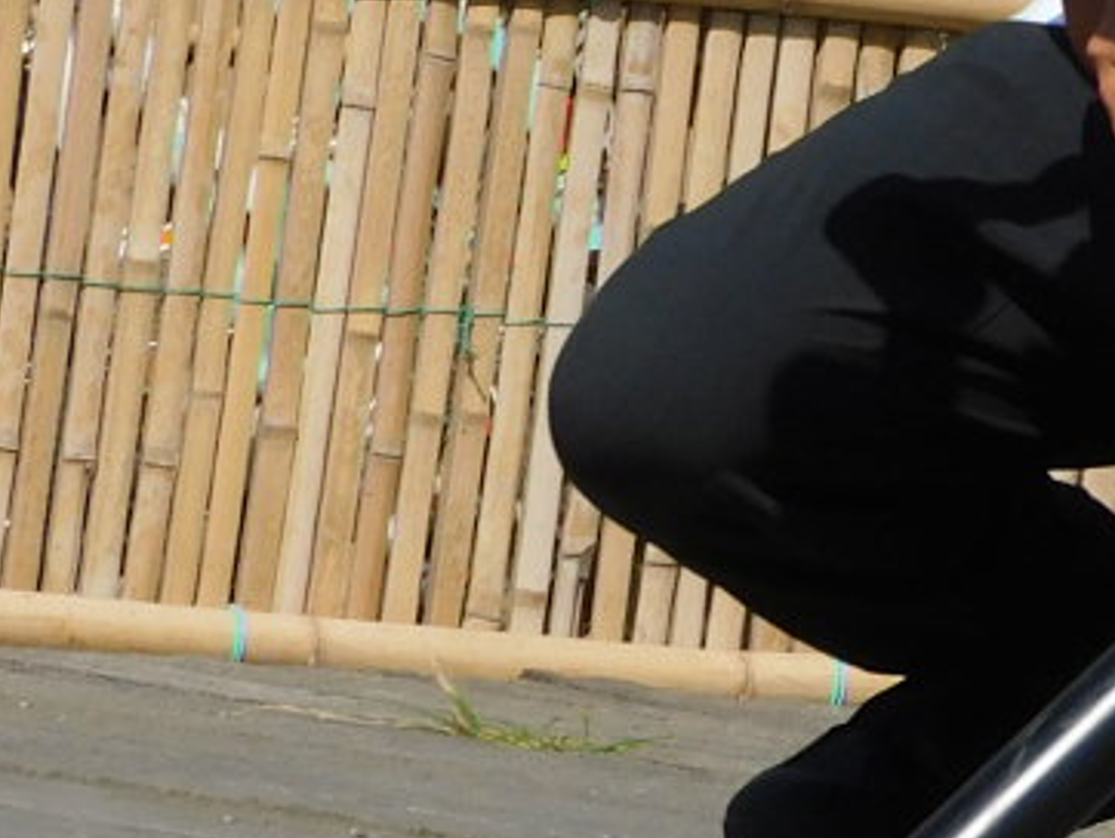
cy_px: -89
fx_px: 19210
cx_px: 1170
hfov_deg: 3.3
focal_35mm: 596
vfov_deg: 2.5
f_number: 5.2
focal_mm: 26.9
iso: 125
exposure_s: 1/1250
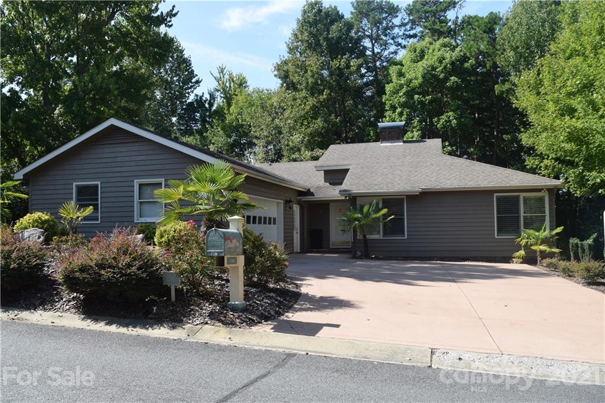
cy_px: 202
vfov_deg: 43.6
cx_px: 302
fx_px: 504
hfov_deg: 61.9
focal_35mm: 30
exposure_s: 1/320
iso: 200
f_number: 9
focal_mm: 20
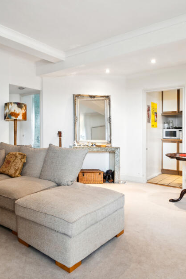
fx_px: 201
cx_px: 50
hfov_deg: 48.0
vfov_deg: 69.3
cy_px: 132
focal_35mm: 26
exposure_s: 1/2.5
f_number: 11
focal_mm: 16
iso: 400
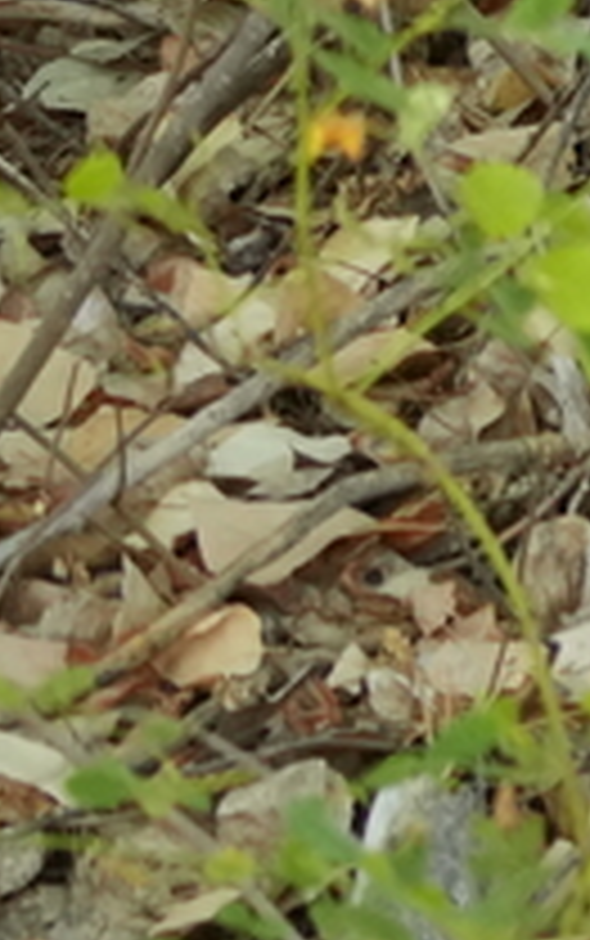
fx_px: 13530
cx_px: 4234
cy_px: -1034
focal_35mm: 527
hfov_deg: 2.3
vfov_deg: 3.9
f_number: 4.5
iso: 2000
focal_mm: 50
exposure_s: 1/250
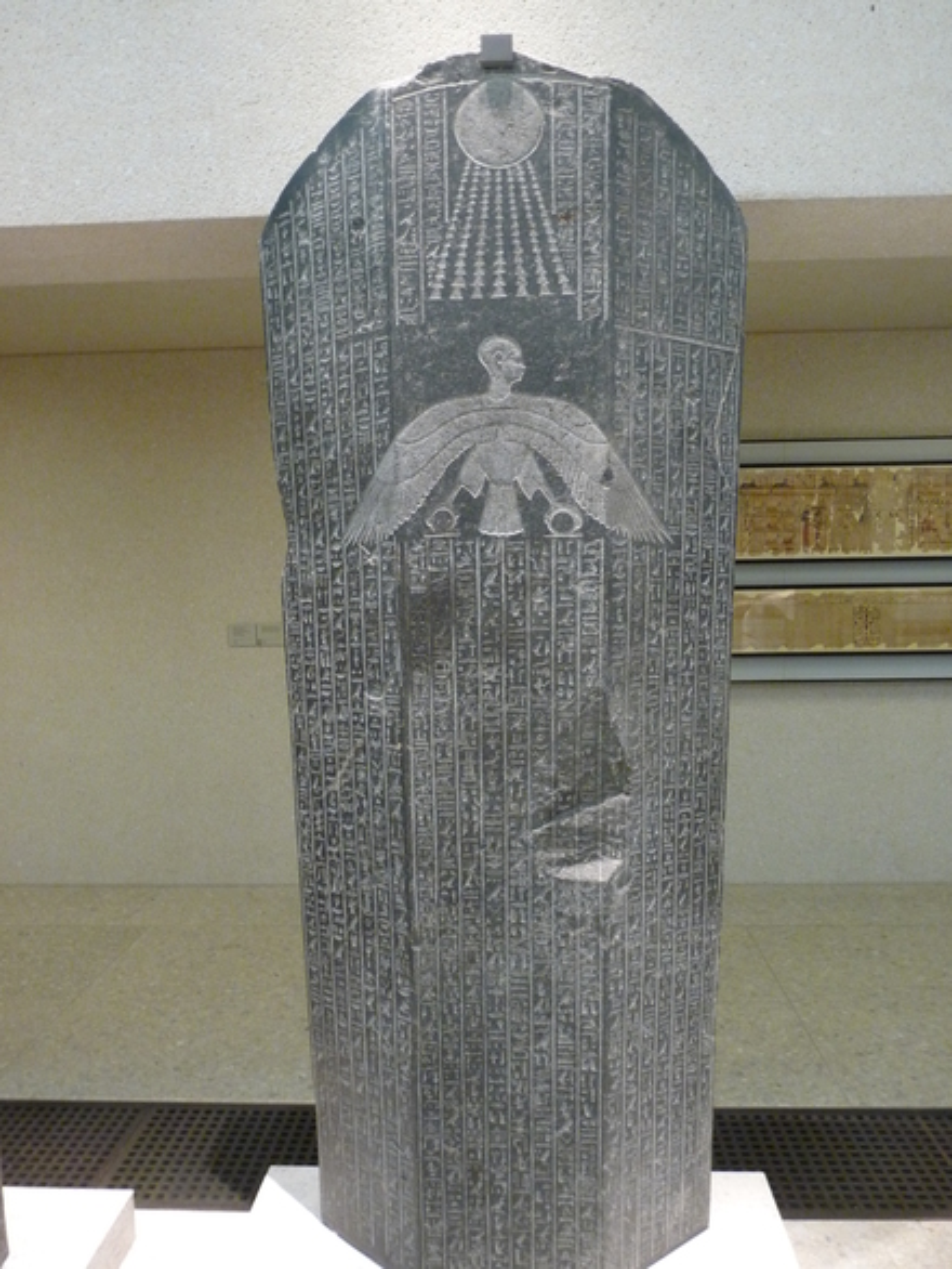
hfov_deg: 51.4
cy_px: 634
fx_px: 989
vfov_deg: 65.3
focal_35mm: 27
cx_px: 476
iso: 400
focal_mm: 4.8
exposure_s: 1/13
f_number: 2.8
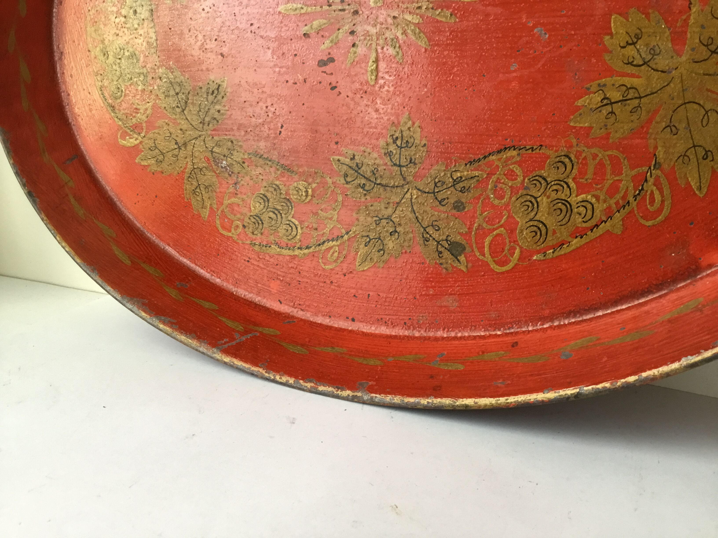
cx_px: 359
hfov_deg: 58.4
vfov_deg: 45.4
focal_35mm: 31
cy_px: 269
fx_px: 643
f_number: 2.4
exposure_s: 1/33
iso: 125
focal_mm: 3.3
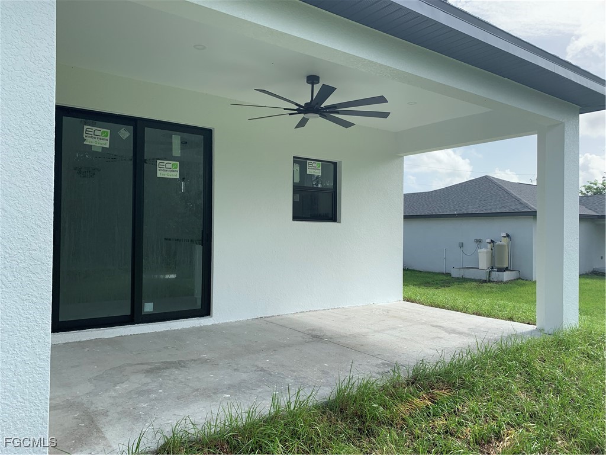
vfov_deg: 53.1
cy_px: 228
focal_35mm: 26
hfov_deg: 67.3
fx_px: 455
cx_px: 303
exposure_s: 1/1136
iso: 25
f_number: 1.8
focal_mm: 4.25
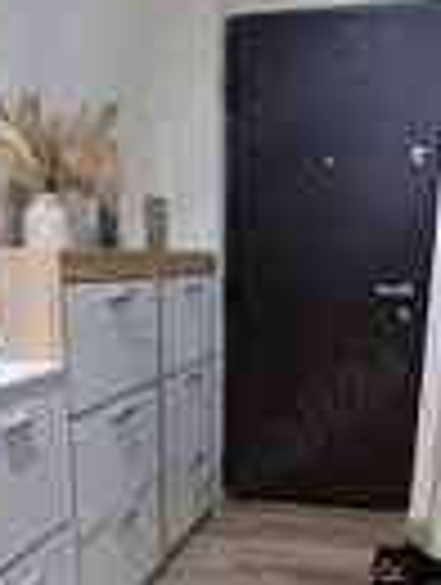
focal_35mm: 40
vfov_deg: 44.1
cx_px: 180
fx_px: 677
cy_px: 482
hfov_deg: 36.0
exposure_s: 1/50
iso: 250
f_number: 2.2
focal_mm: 2.2
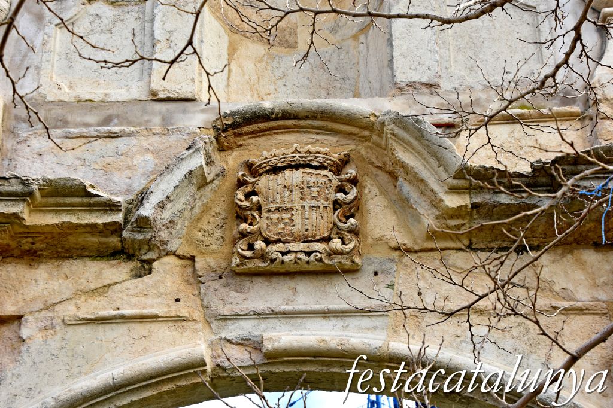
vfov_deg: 18.9
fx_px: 1226
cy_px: 204
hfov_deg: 28.1
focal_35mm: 72
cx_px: 306
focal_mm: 48
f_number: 9
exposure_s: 1/320
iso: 400
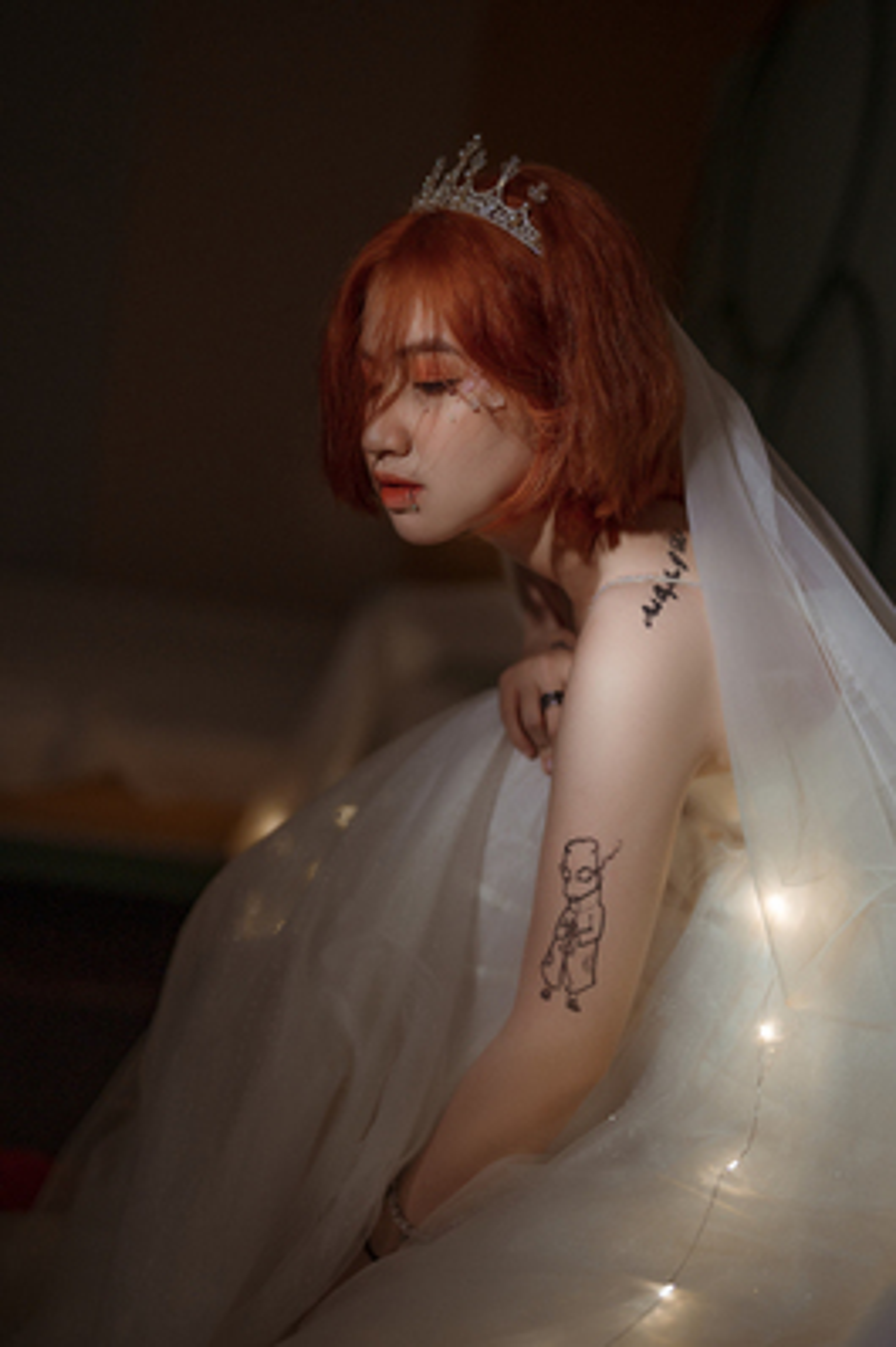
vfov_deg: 39.6
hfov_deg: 27.0
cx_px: 448
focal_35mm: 50
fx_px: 1868
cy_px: 674
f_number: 1.4
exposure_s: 1/125
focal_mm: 50
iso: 400
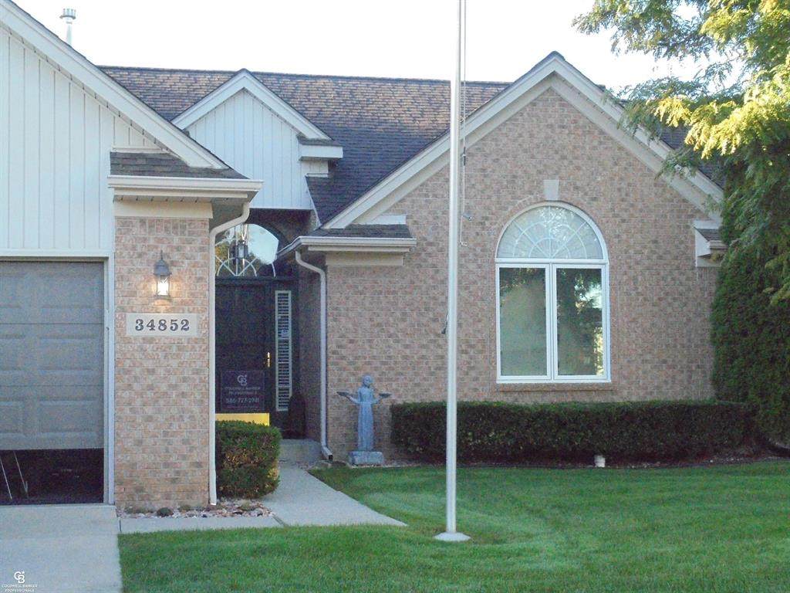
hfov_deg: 34.3
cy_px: 296
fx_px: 1278
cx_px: 395
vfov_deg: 26.1
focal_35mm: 56
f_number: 5.2
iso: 800
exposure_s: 1/250
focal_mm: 10.1
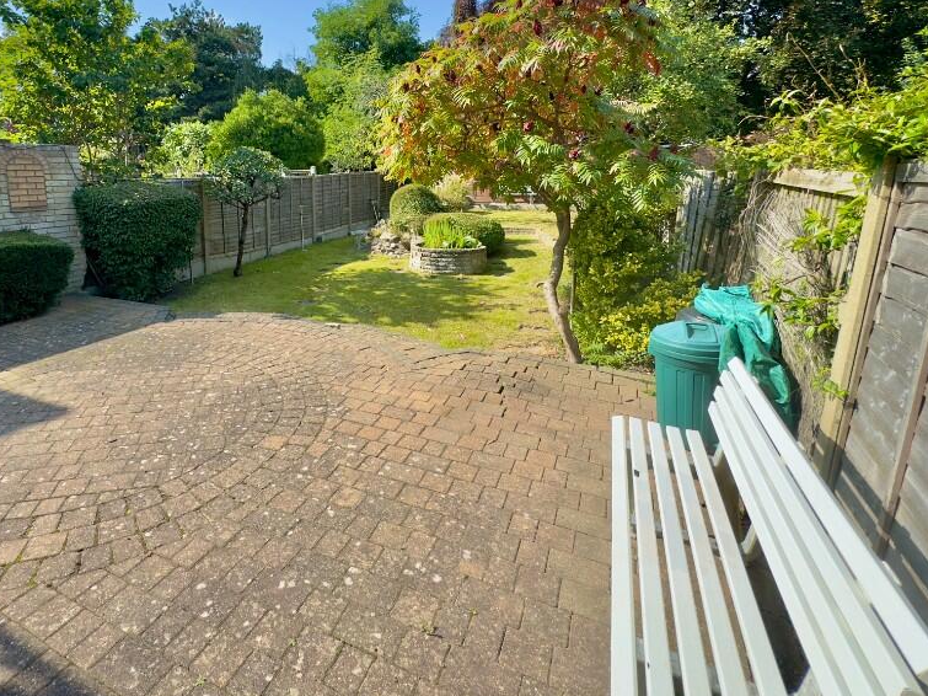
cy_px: 234
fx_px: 509
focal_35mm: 19
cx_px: 361
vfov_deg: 66.9
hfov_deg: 83.4
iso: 50
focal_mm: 2.22
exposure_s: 1/681
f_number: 2.2
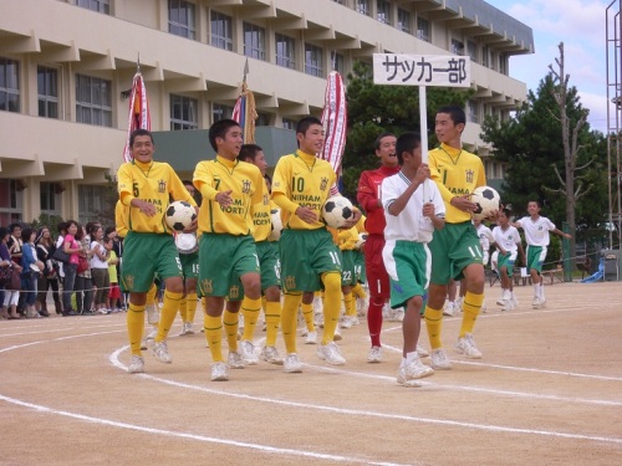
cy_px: 233
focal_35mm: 105
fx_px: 1887
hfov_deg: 18.7
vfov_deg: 14.1
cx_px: 311
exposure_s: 1/320
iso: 100
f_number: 5
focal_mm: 17.4
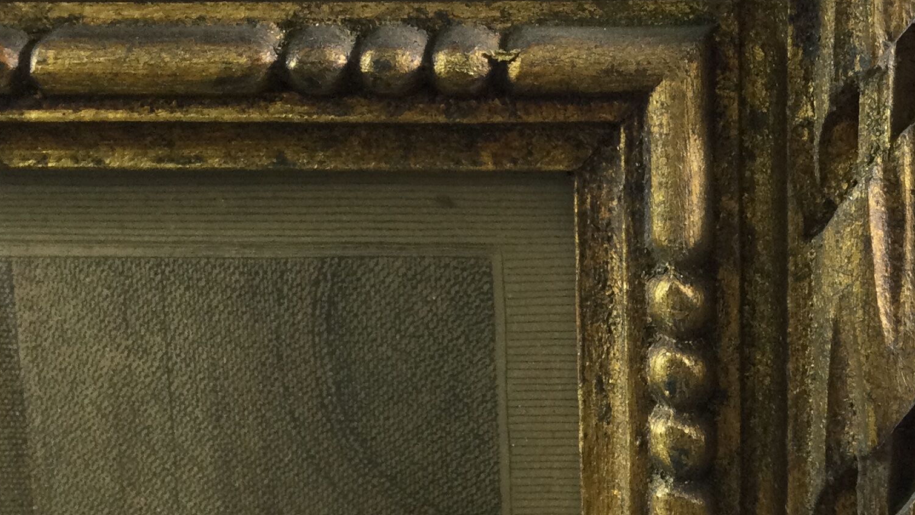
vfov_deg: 16.4
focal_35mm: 73
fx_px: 1771
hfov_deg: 28.6
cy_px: 390
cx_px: 656
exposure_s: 1/33
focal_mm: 3.3
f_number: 2.4
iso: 25
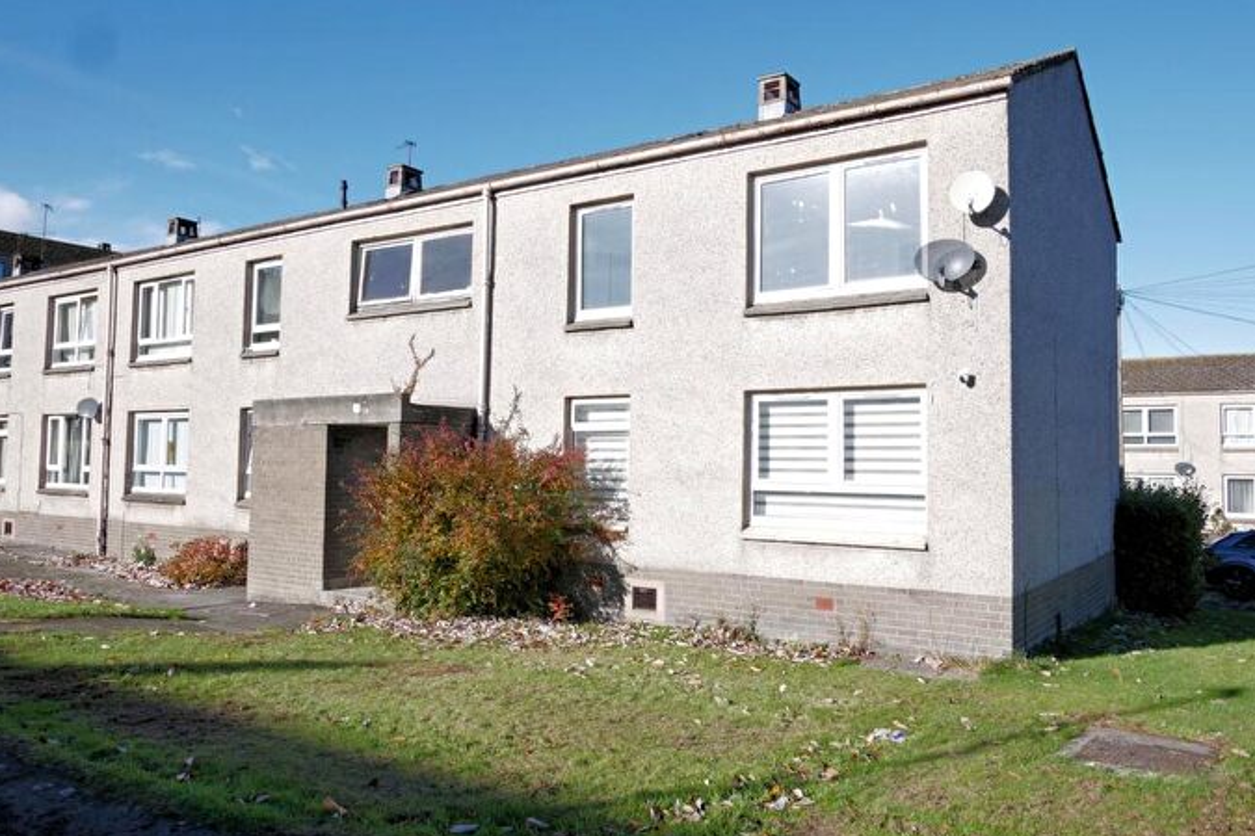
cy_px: 413
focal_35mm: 28
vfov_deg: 46.4
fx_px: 976
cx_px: 639
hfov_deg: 65.5
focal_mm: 13
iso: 200
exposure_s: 1/320
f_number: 6.3
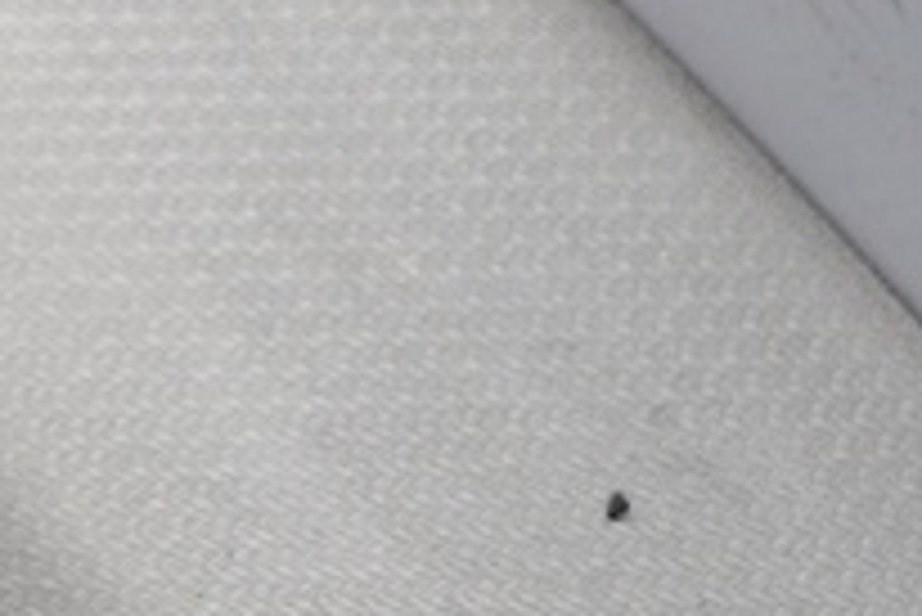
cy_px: -944
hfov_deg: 7.4
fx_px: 5664
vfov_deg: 5.9
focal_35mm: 221
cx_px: -2384
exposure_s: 1/50
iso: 500
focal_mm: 28
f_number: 3.5
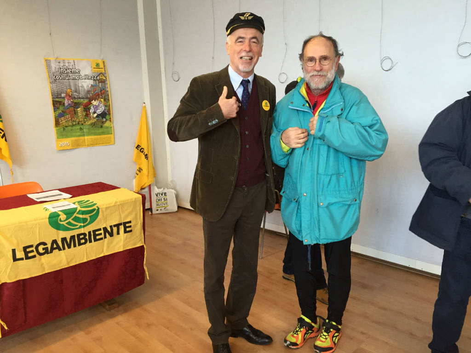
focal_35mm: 29
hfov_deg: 61.7
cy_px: 176
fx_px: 395
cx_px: 236
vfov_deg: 48.2
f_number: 2.2
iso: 64
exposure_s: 1/33
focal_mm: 4.15
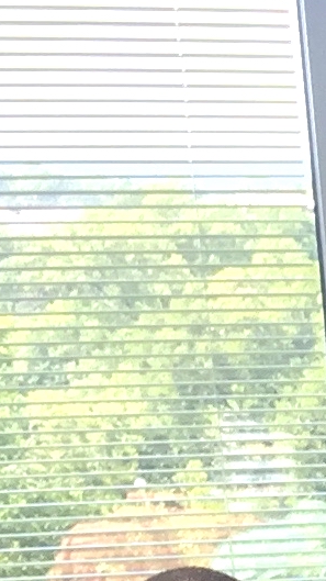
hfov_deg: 5.2
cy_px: 988
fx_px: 3001
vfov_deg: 10.5
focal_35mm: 195
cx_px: 1490
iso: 32
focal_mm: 4.15
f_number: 2.2
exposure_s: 1/144
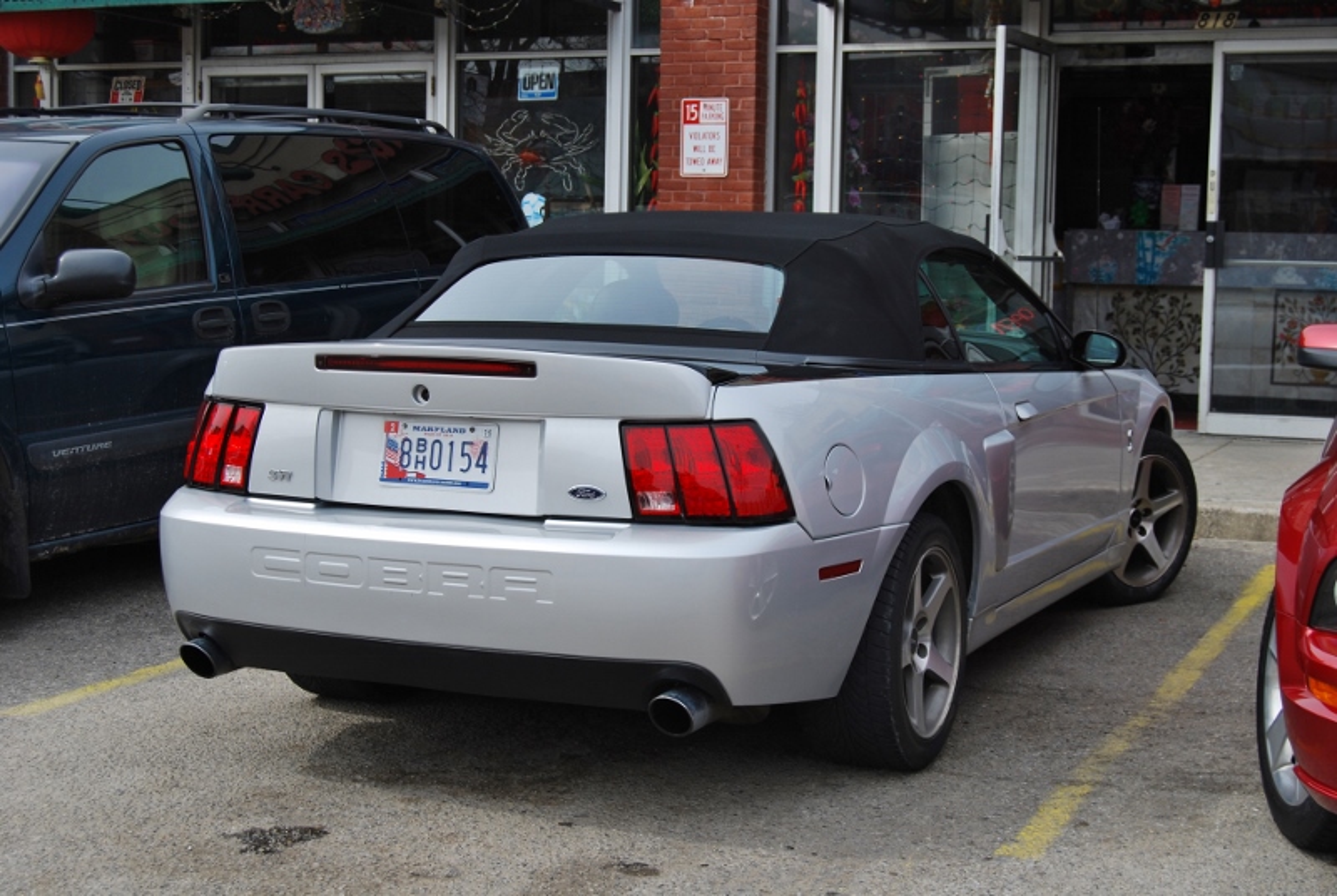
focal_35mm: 57
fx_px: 2120
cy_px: 448
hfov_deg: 35.0
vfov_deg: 23.9
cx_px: 668
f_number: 7.1
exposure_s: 1/200
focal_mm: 38
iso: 100
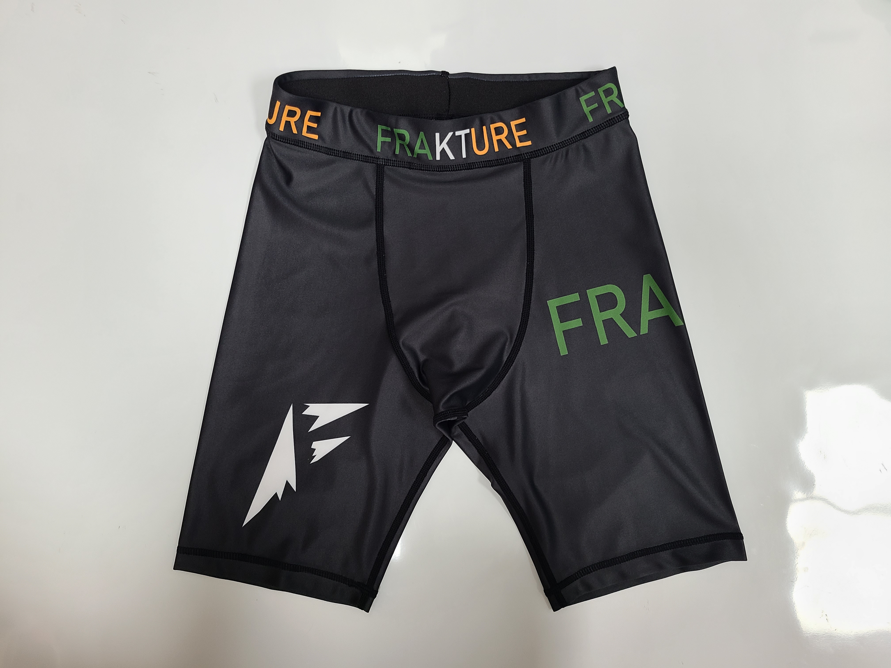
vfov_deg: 53.1
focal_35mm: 26
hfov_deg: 67.3
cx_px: 446
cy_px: 334
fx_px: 669
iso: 100
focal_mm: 5.4
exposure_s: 1/50
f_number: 1.8
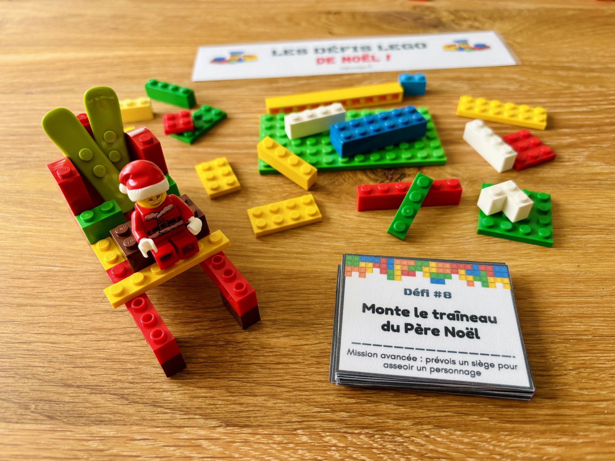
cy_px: 230
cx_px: 308
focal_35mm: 26
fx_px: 462
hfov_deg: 67.3
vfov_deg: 53.1
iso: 50
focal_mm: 5.96
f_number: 1.6
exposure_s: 1/121
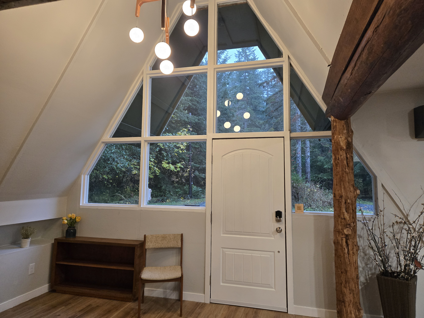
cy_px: 159
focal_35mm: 23
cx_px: 212
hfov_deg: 73.9
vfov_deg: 58.9
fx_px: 282
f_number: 1.8
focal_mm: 5.4
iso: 400
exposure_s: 1/120
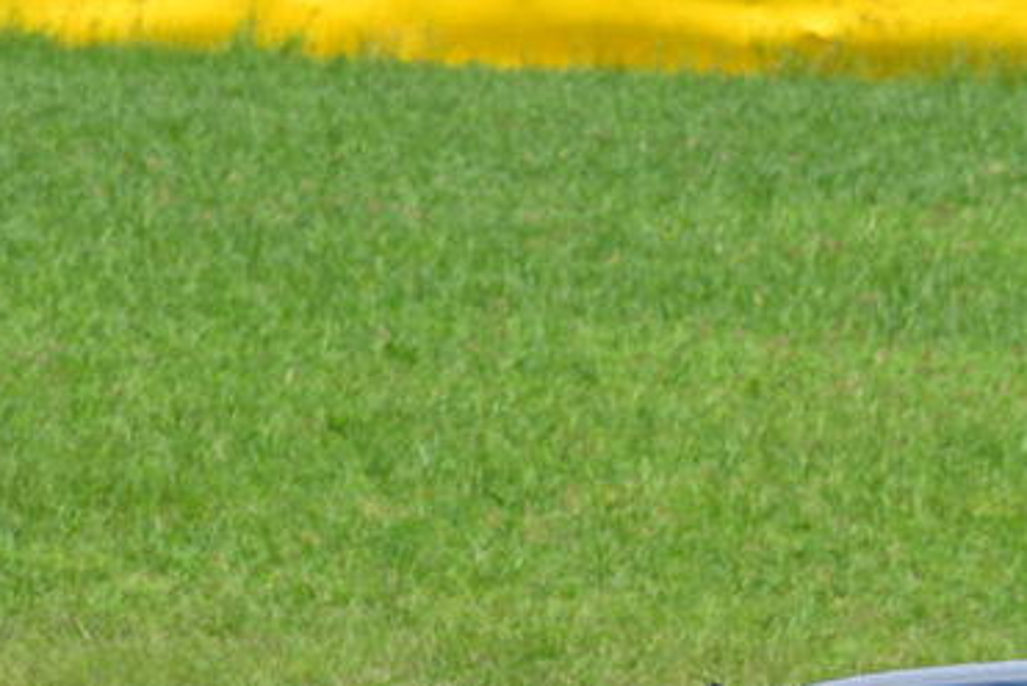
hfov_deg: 1.7
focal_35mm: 1228
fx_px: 35058
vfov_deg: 1.1
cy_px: 736
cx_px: 922
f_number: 14
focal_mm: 380
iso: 640
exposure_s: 1/640
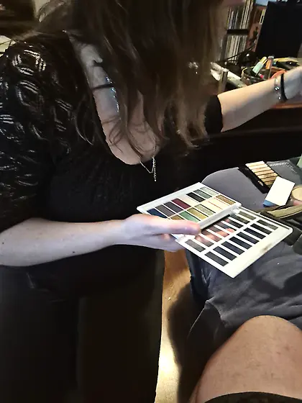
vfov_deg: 73.9
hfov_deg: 58.9
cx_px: 151
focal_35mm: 23
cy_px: 202
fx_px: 268
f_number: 1.8
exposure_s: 1/15
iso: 2000
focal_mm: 5.4
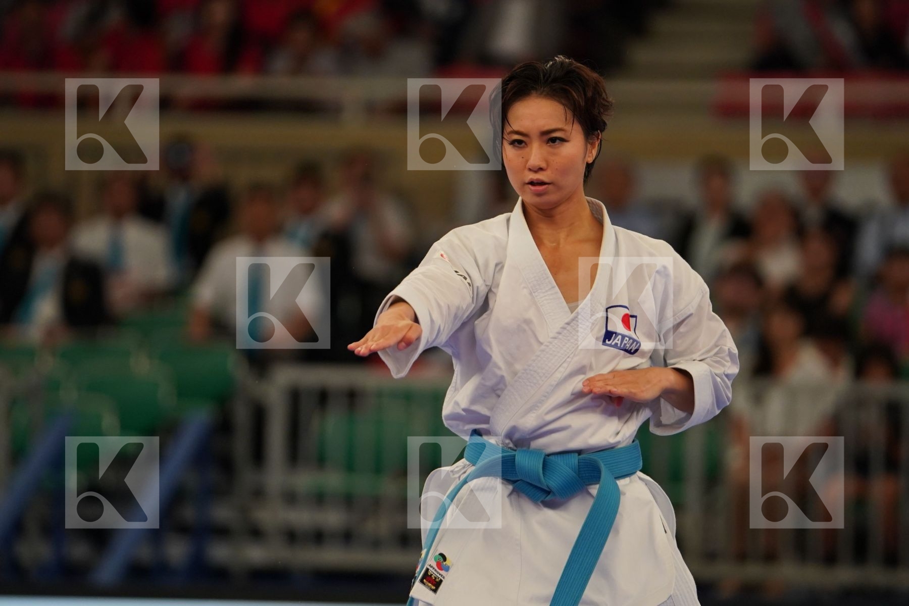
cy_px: 303
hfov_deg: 6.9
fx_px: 7574
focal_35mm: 300
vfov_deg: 4.6
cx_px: 454
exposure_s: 1/1000
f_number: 2.8
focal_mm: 200
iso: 1250
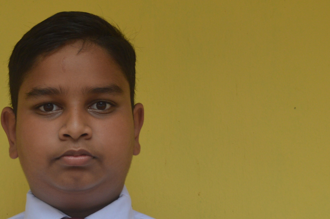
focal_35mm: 78
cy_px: 167
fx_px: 714
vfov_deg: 17.4
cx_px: 89
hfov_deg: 25.7
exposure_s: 1/125
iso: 160
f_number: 5.6
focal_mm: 30
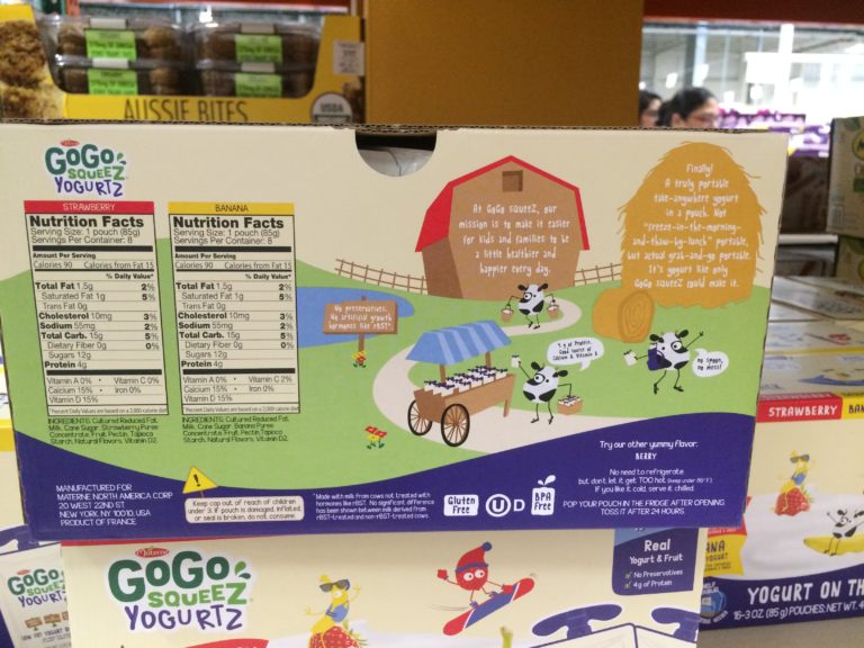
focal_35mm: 29
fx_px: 724
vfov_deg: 48.2
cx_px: 432
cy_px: 324
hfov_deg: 61.7
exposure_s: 1/30
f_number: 2.2
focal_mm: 4.15
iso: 200
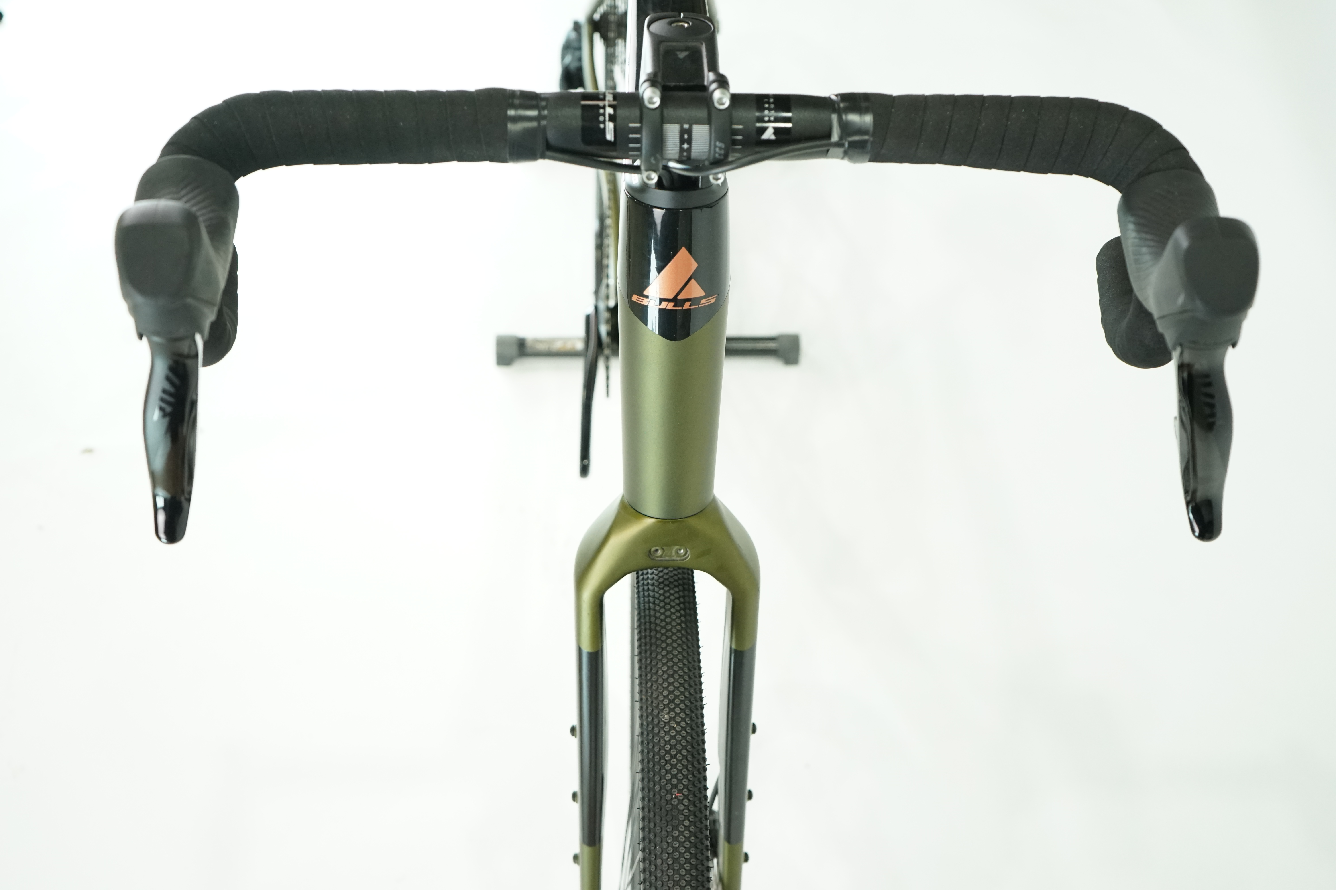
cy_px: 445
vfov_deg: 36.9
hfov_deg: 53.1
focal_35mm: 36
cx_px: 668
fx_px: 1336
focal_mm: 36
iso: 2500
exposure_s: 1/200
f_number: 5
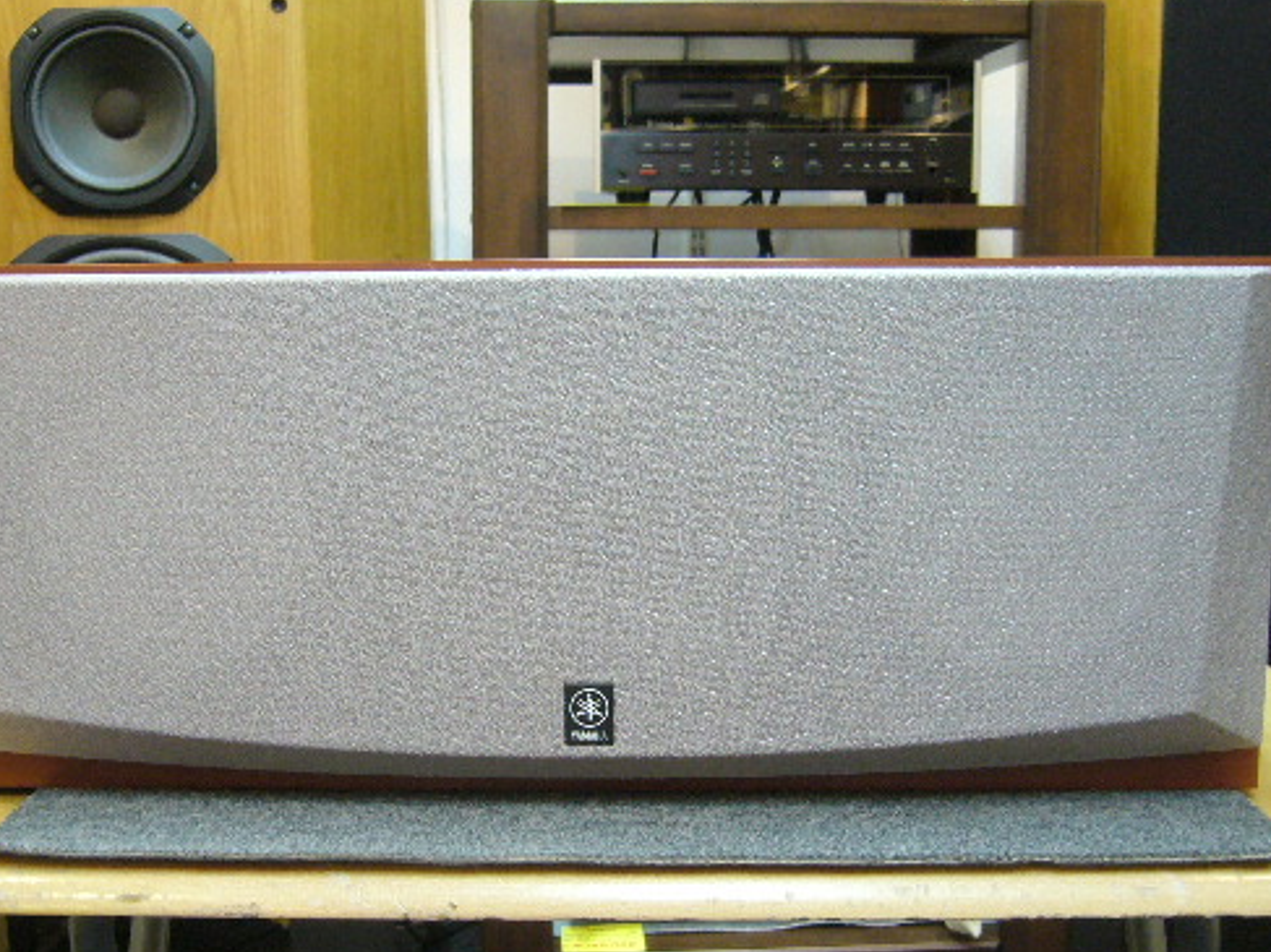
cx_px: 600
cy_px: 529
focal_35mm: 46
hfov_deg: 41.2
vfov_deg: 31.5
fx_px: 1689
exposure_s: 1/10
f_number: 2.8
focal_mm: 5.8
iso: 200
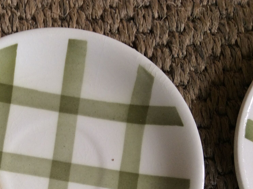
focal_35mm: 56
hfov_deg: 33.4
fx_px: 409
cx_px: 49
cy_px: 163
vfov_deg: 25.4
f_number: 2.4
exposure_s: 1/25
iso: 40
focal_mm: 3.3
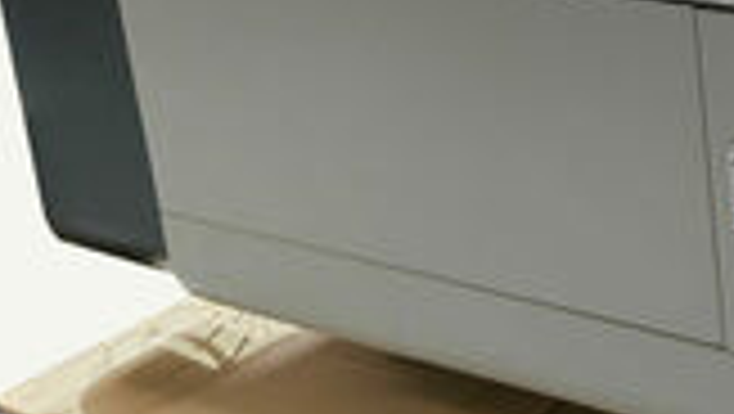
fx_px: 1753
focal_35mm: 90
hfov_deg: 20.7
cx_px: 1045
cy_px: -74
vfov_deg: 13.1
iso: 505
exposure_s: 1/50
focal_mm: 5.52
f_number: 1.9
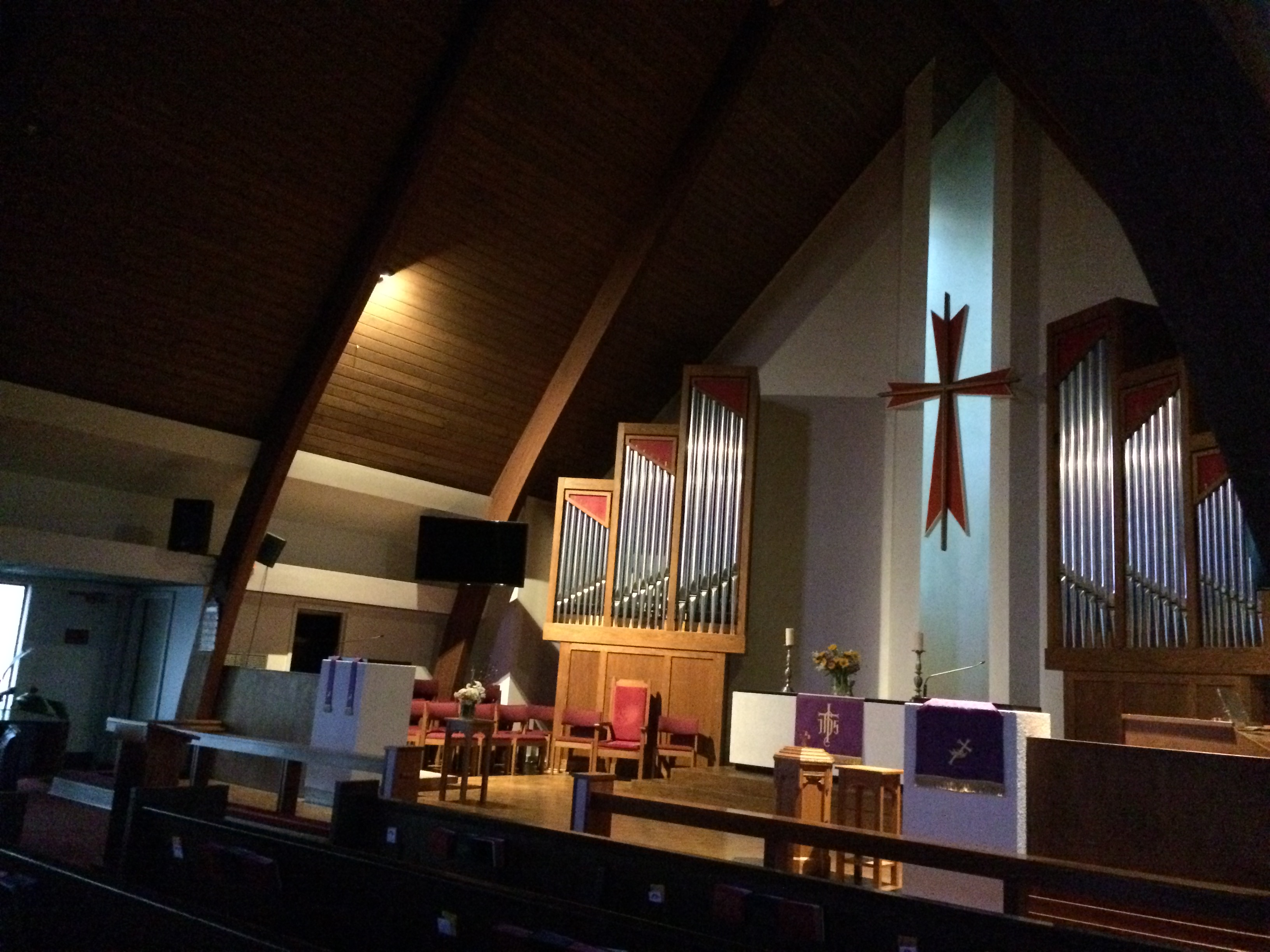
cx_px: 635
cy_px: 476
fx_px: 1064
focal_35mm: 29
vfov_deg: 48.2
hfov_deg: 61.7
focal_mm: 4.15
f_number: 2.2
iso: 1250
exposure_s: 1/15
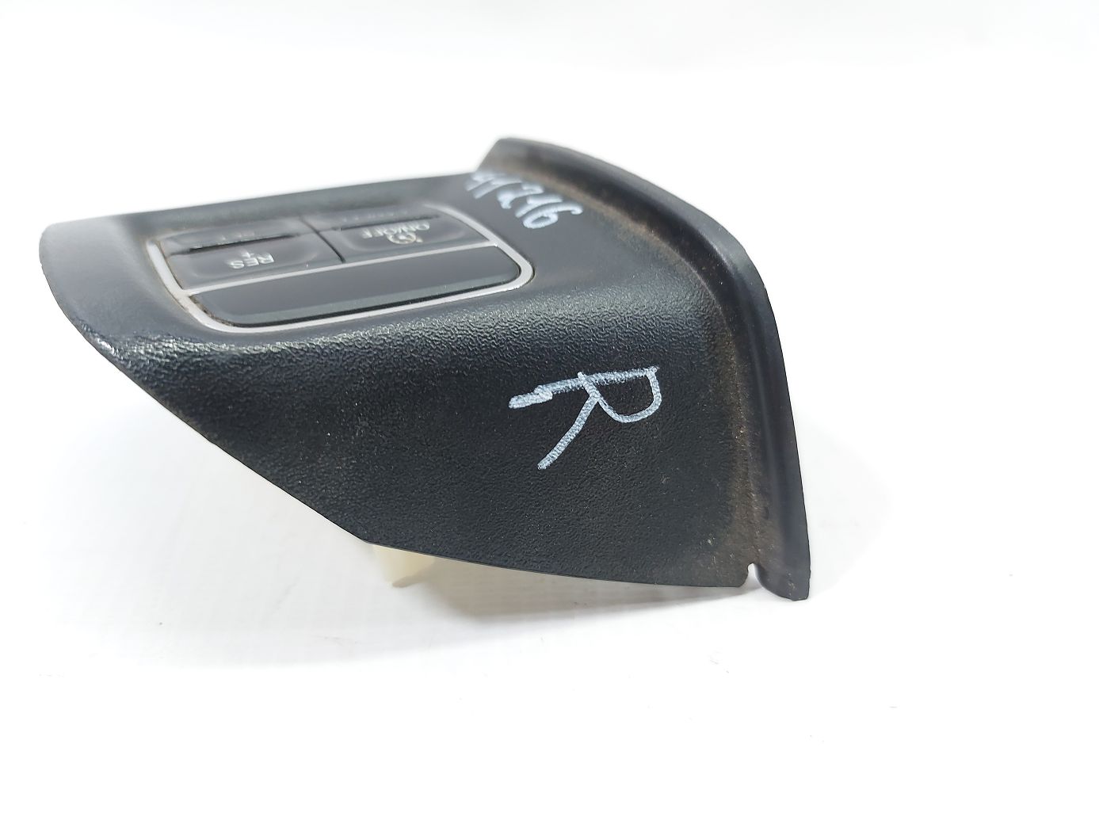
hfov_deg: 71.6
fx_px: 762
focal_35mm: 24
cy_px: 412
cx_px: 550
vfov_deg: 56.8
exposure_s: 1/50
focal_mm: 5.23
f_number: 1.8
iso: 100
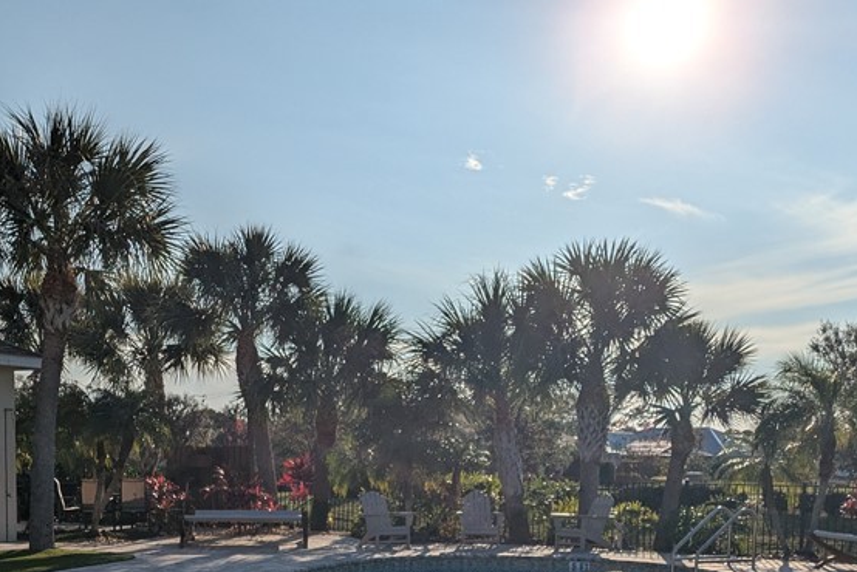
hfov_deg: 41.1
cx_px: 392
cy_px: 557
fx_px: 1143
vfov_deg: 26.7
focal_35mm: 48
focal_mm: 5.43
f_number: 1.89
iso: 50
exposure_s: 1/11905
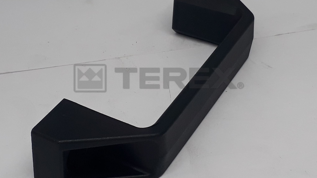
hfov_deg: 64.3
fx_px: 252
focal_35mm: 30
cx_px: 158
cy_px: 77
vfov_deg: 38.9
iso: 40
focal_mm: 3.6
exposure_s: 1/111
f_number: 1.9
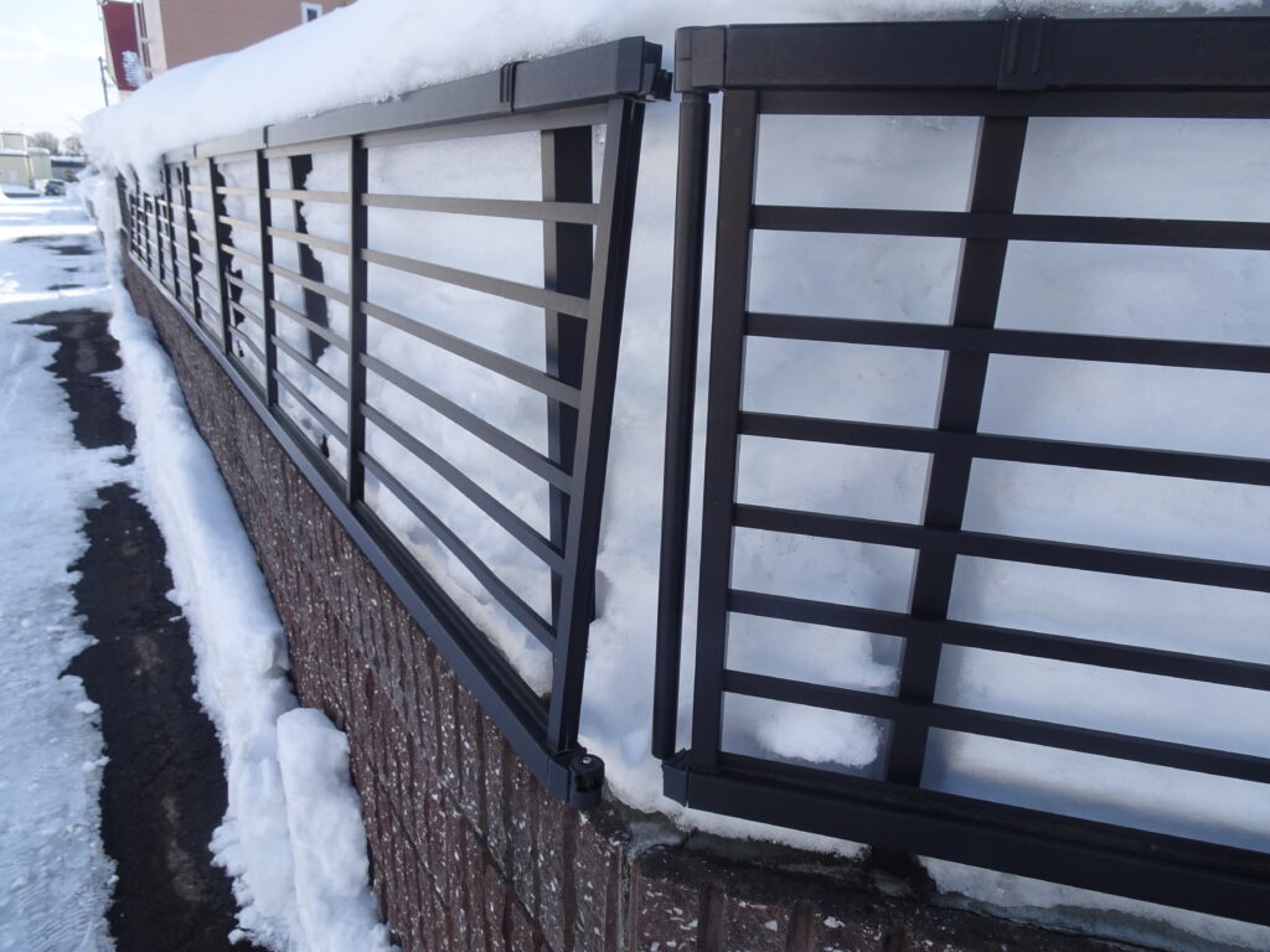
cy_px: 476
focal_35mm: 24
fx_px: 881
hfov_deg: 71.6
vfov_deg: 56.8
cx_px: 635
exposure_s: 1/640
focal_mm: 4.1
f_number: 3.5
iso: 80
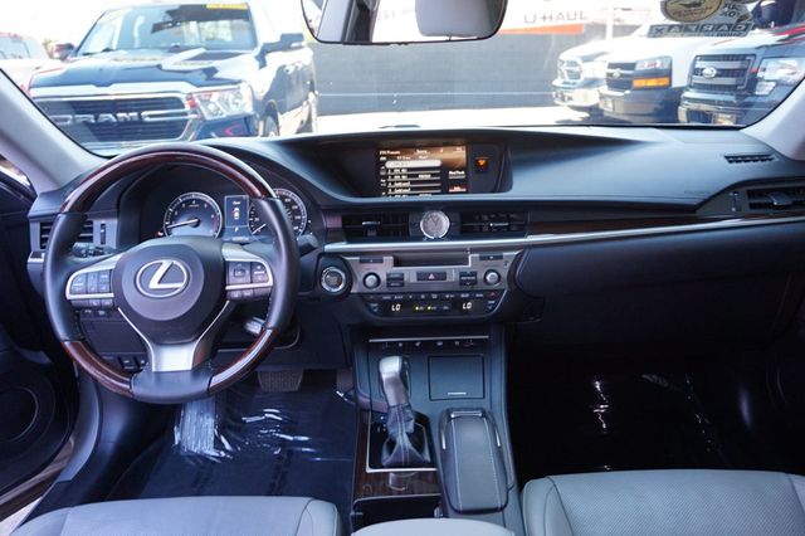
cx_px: 402
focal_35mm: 28
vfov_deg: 45.6
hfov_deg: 64.6
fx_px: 637
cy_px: 268
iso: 500
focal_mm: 19
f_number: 4
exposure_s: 1/60
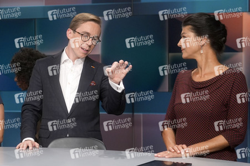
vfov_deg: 29.8
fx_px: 312
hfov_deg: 43.6
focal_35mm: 45
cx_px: 125
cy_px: 83
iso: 640
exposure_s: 1/250
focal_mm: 30
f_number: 2.2
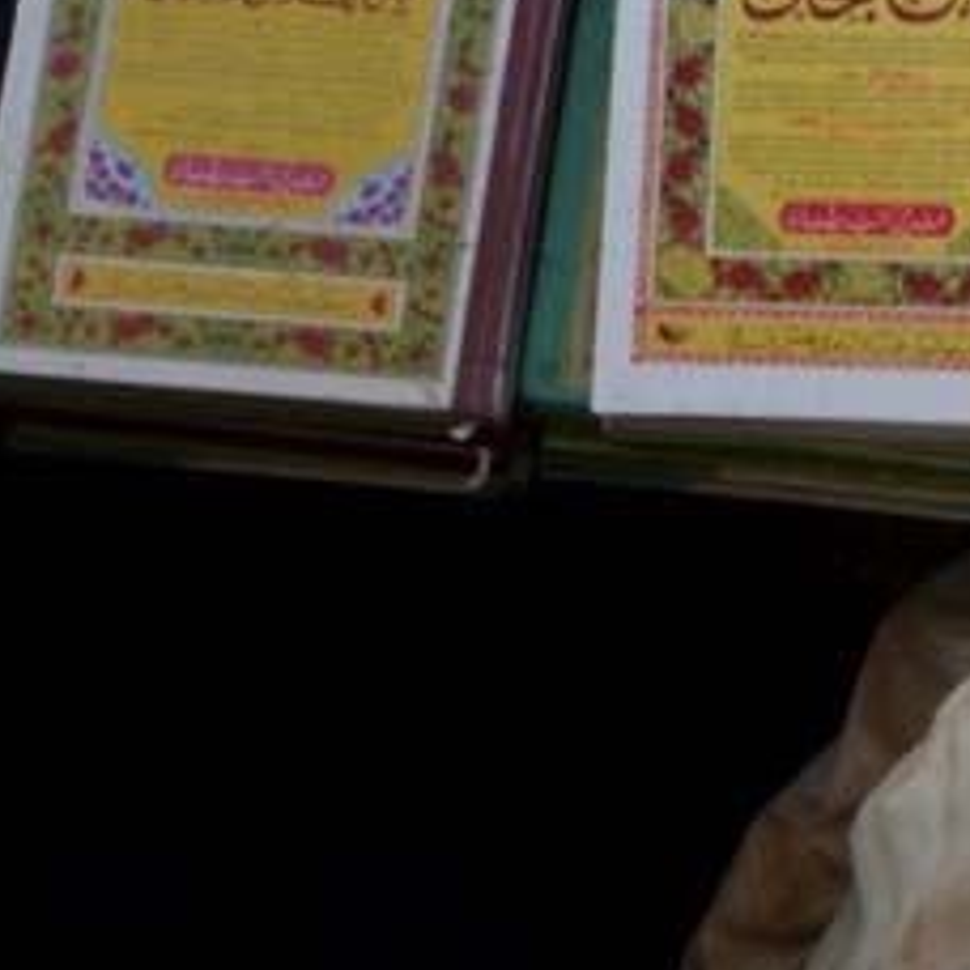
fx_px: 8687
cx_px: 1181
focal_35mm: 274
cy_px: 442
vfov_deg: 6.4
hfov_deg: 6.4
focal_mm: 19.5
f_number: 4.4
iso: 400
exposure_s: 1/20
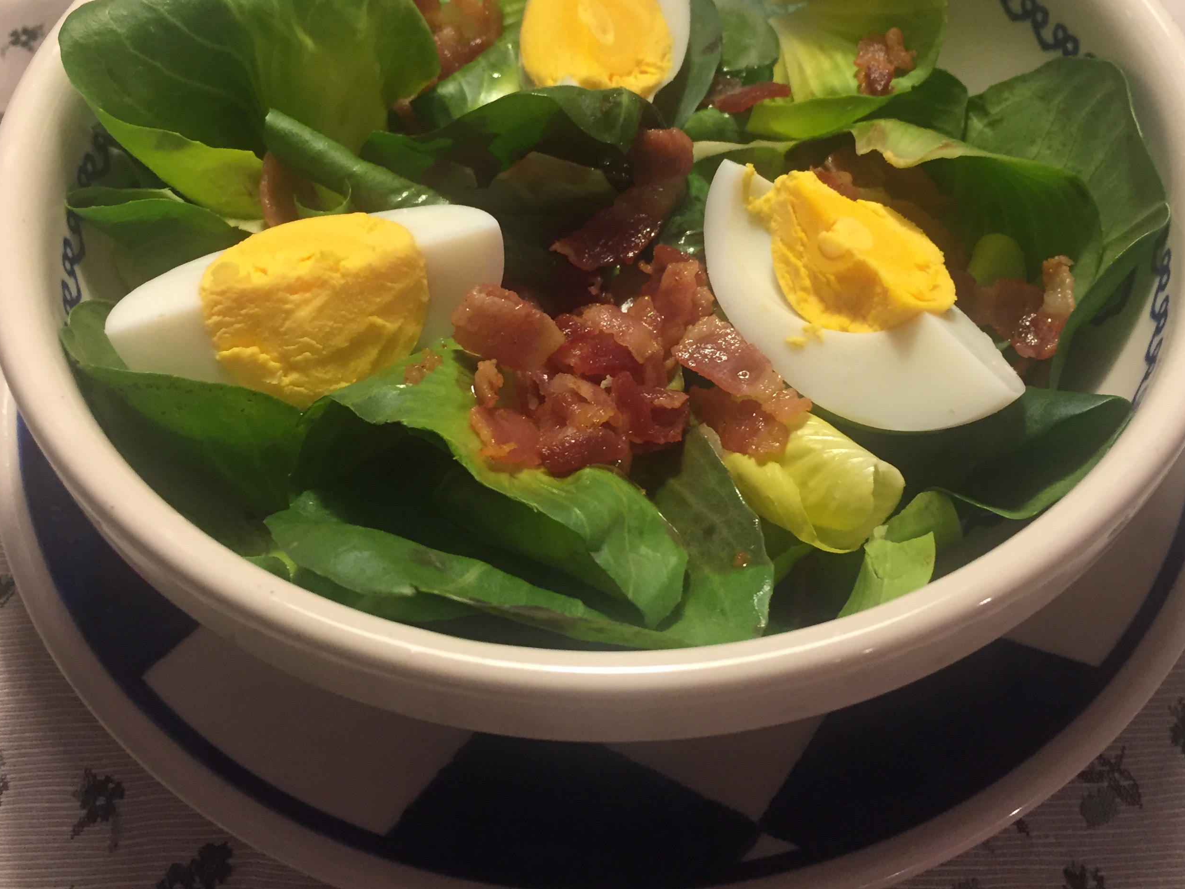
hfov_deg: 48.9
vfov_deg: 37.4
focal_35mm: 38
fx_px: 1301
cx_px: 634
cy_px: 308
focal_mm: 4.15
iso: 160
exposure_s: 1/33
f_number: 2.2
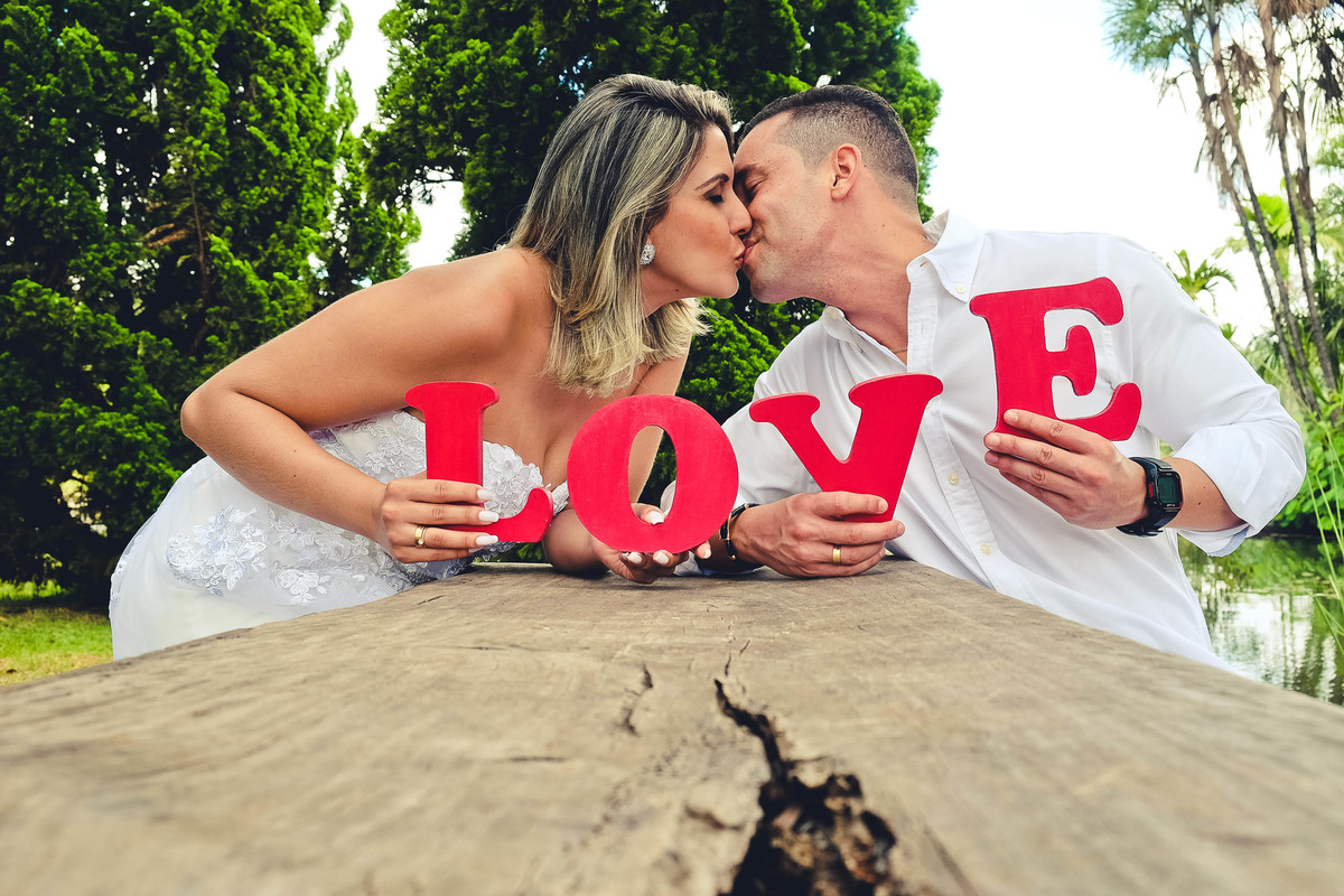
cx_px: 672
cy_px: 448
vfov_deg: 35.1
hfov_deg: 50.7
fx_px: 1419
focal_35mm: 38
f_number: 6.4
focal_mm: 25.4
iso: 320
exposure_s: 1/125
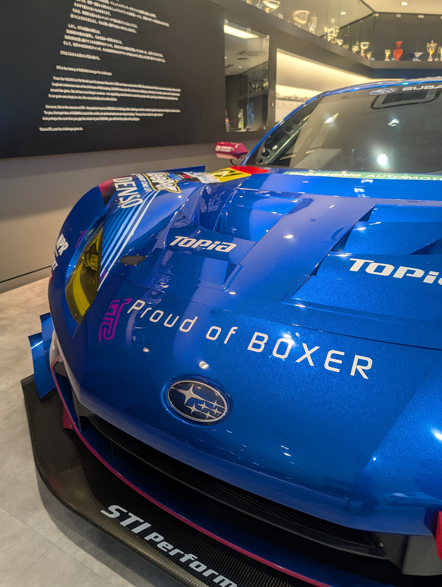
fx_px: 408
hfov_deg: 56.9
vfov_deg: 71.5
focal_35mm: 24
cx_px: 221
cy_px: 294
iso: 65
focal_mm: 6.9
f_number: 1.68
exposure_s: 1/100
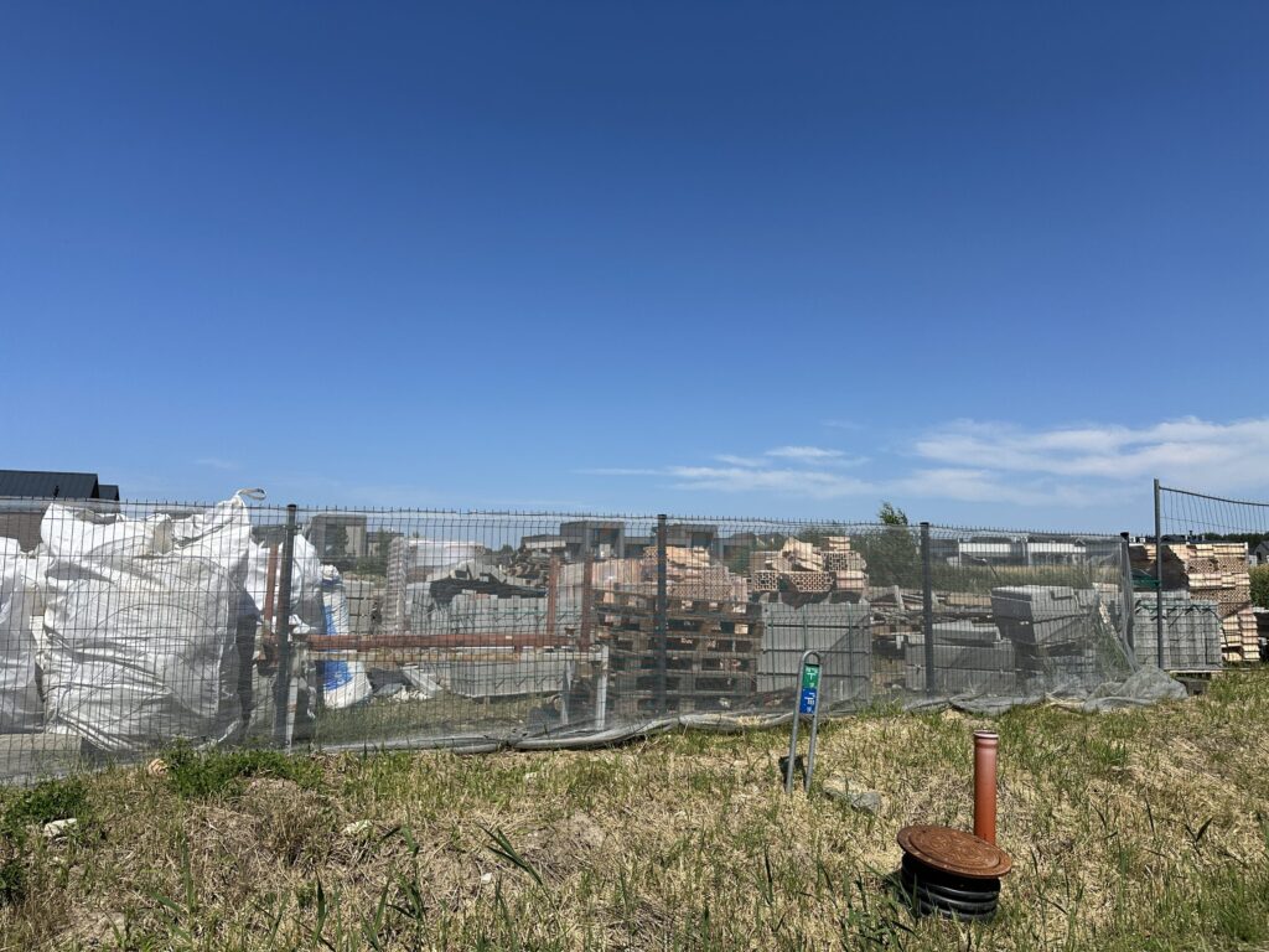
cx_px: 634
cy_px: 476
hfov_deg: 71.6
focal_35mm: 24
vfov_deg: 56.8
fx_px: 880
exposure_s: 1/8197
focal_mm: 6.86
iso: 80
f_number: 1.78
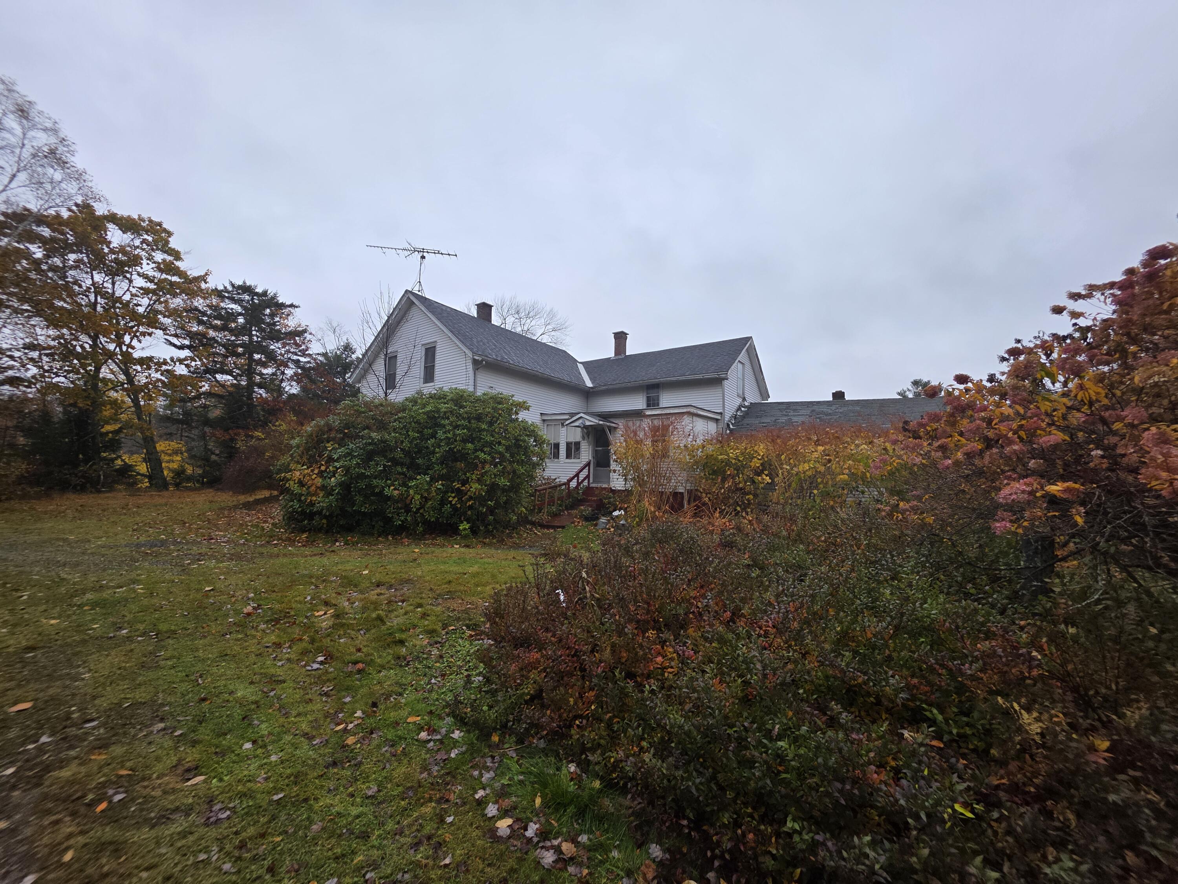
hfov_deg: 106.2
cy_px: 442
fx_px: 442
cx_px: 589
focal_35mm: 13
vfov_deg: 89.9
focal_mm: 2.2
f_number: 1.9
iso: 40
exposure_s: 1/120
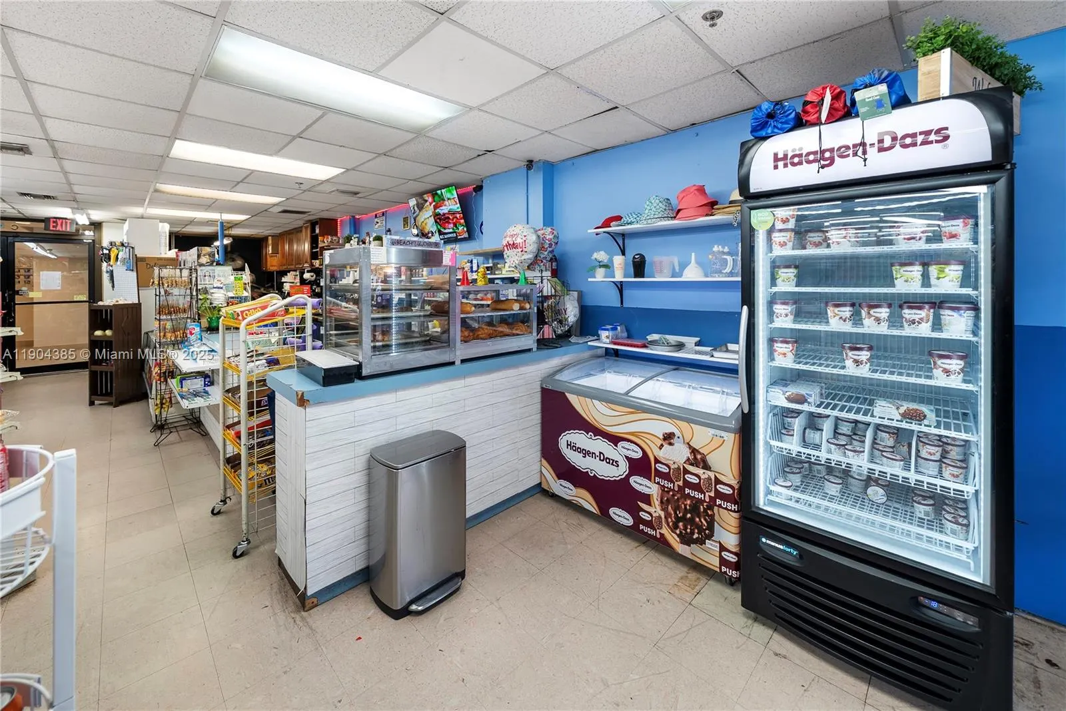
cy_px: 356
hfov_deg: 108.3
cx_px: 533
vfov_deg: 85.5
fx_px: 385
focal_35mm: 13
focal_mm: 13
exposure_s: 1/20
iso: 400
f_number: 6.3
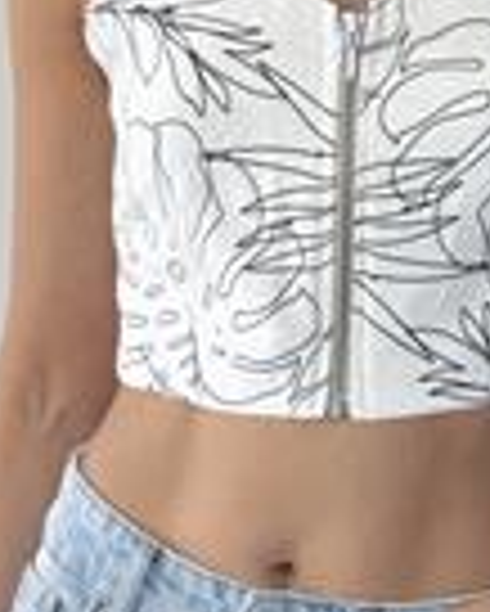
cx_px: 292
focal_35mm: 183
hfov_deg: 8.5
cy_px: 115
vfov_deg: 10.5
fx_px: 3314
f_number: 1.78
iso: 64
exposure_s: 1/161
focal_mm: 6.76
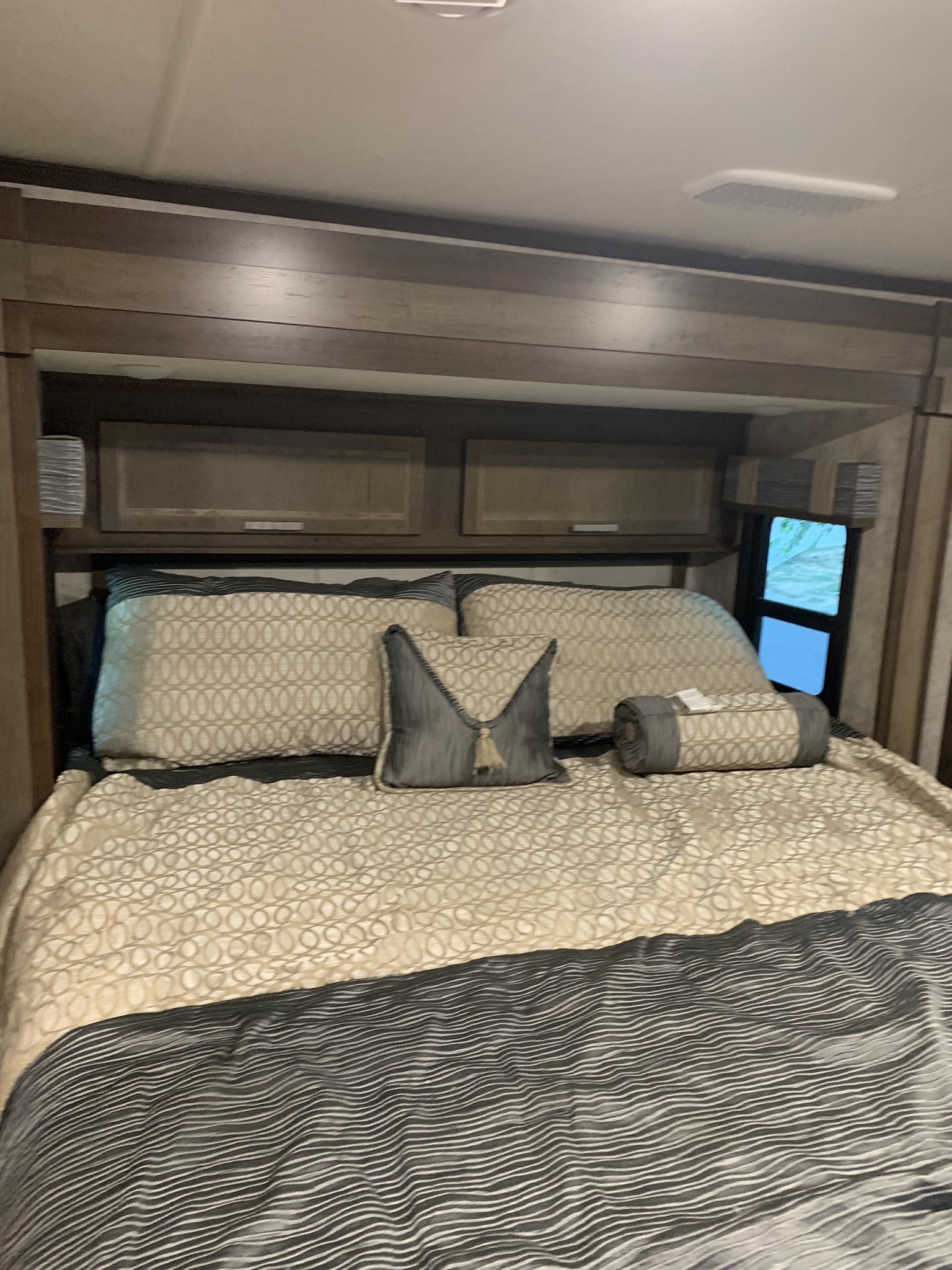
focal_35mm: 26
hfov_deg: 53.1
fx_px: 953
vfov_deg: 67.3
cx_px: 476
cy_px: 635
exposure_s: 1/39
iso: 400
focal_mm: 4.25
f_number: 1.8
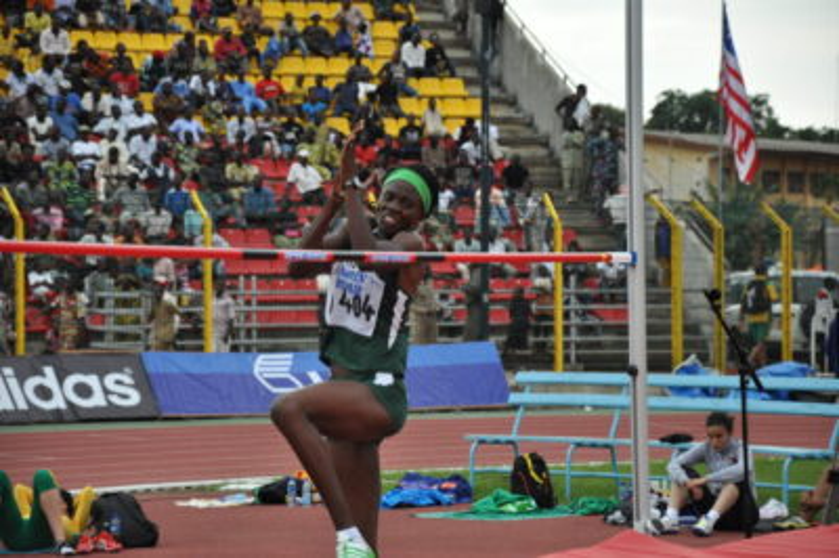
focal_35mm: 158
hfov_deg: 13.1
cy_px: 279
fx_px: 3668
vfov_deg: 8.7
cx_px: 420
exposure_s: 1/500
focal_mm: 105
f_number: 5.6
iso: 800
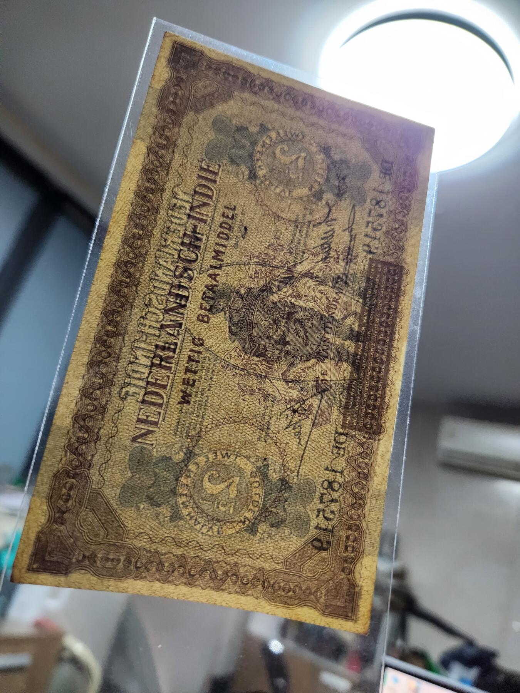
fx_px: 461
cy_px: 346
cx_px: 260
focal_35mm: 23
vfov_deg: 73.9
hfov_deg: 58.9
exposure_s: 1/100
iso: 1000
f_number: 1.8
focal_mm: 5.4
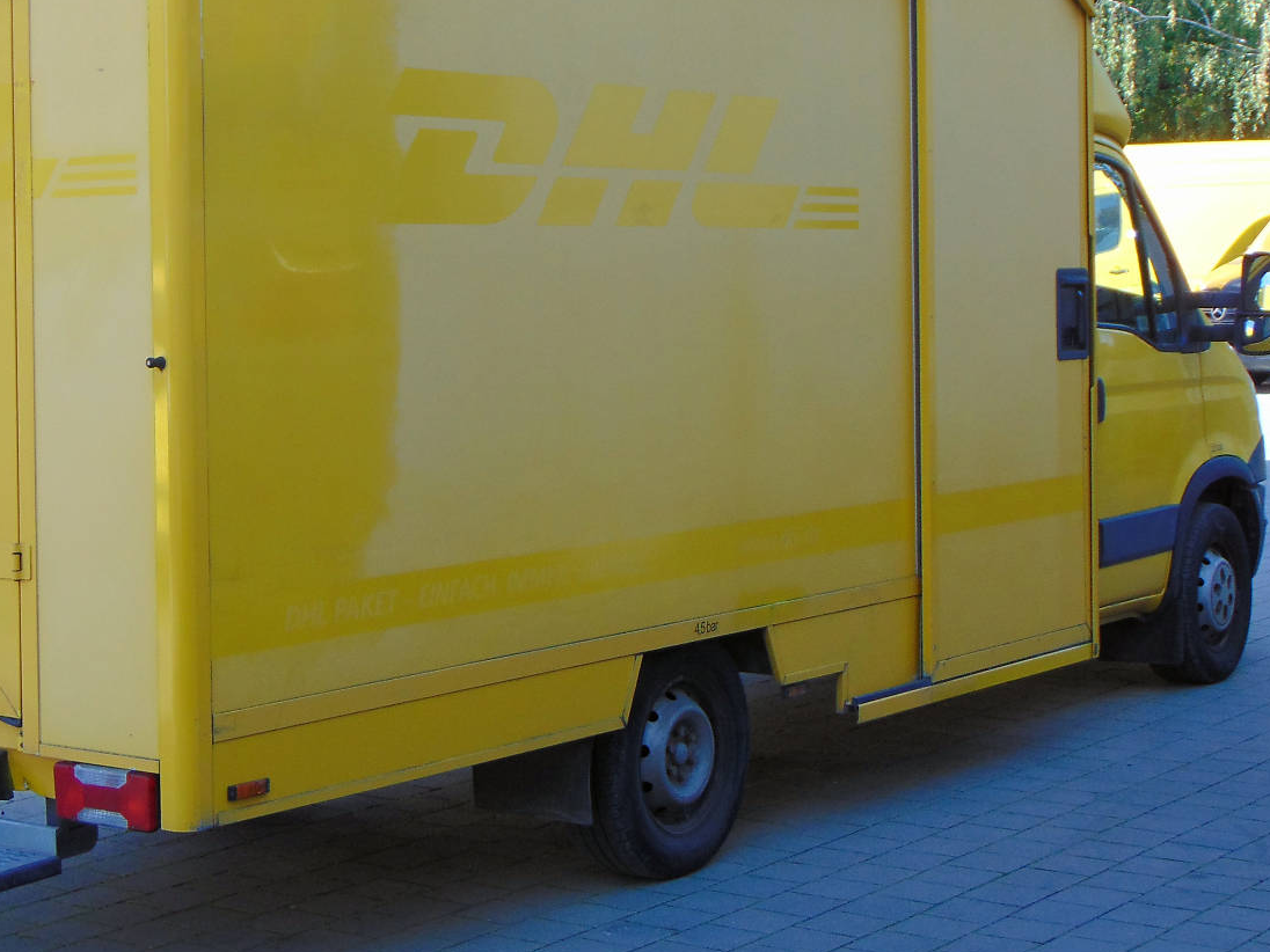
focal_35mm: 73
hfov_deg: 26.5
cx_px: 432
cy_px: 328
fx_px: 2678
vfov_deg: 20.1
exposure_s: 1/125
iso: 80
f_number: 3.5
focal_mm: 9
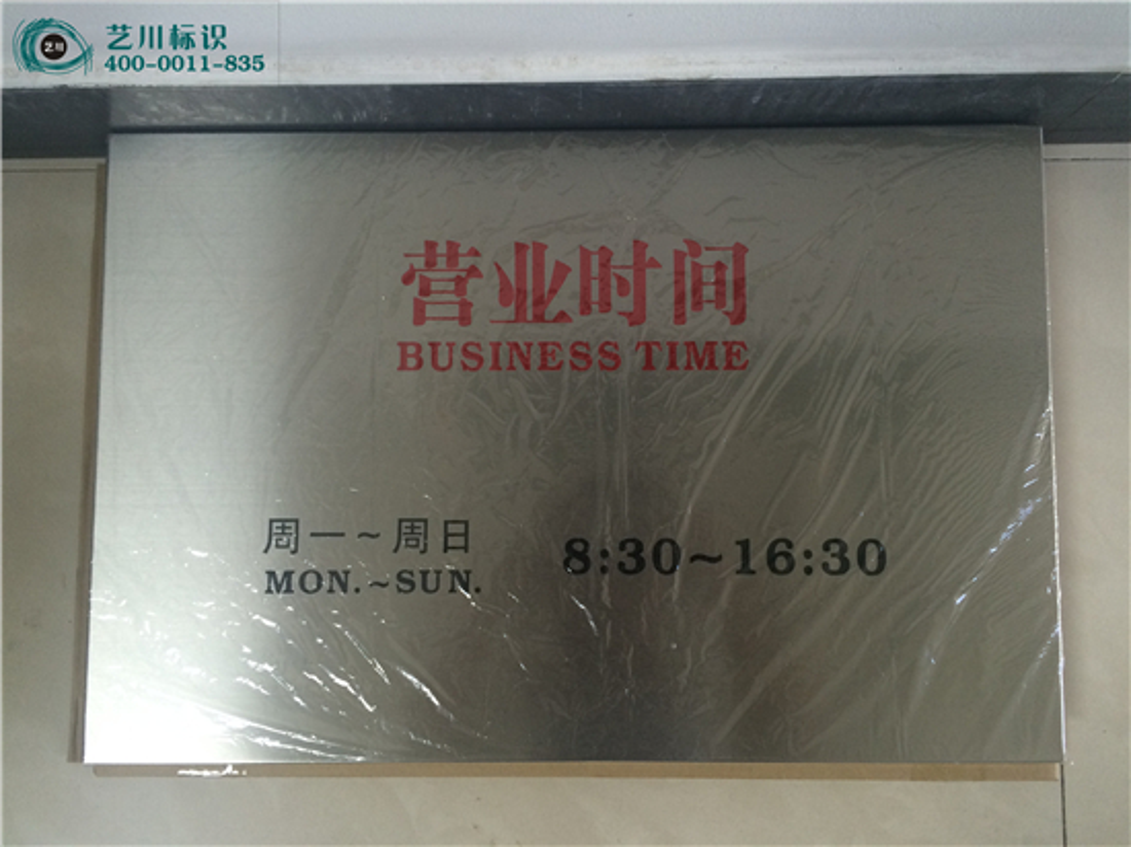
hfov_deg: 61.7
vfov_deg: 48.2
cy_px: 424
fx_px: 947
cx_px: 566
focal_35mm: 29
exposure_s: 1/33
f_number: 2.2
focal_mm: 4.15
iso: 125
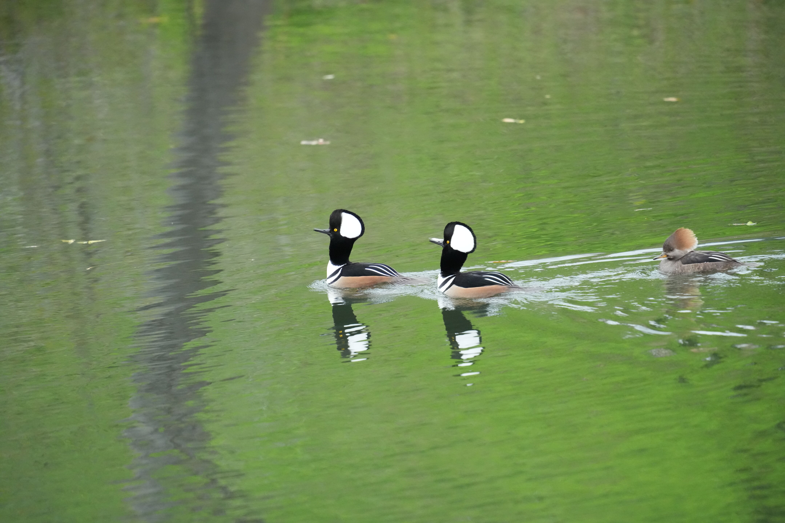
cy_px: 262
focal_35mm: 600
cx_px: 392
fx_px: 13082
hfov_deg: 3.4
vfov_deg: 2.3
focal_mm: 600
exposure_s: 1/1000
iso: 8000
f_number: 5.6
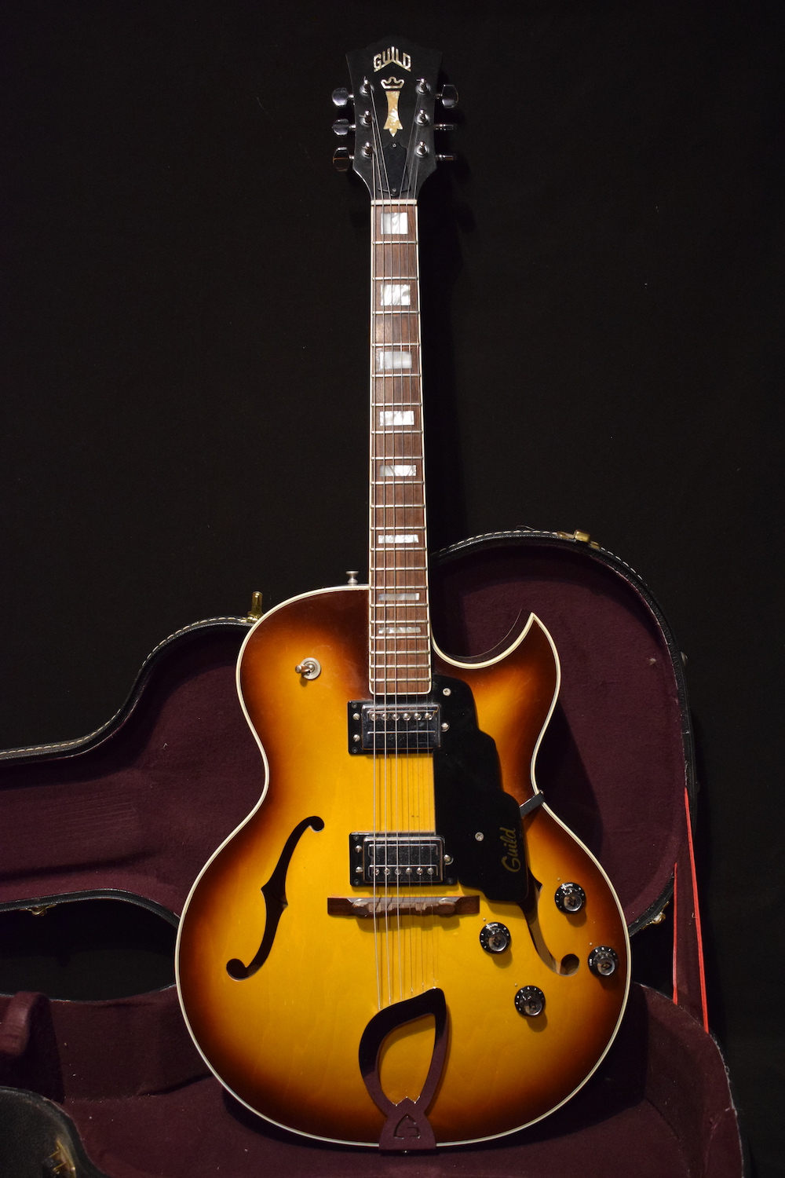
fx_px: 1177
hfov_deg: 36.9
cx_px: 392
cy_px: 589
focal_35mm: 36
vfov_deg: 53.1
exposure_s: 1/30
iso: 3200
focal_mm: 24
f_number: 4
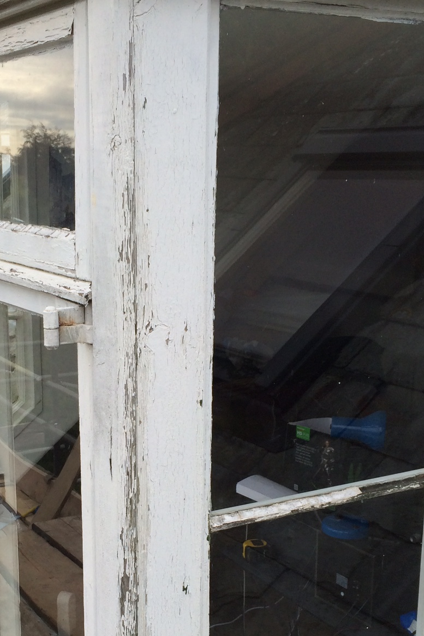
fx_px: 936
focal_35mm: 53
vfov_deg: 37.2
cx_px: 114
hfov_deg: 25.3
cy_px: 419
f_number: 2.2
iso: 32
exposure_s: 1/380
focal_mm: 4.15
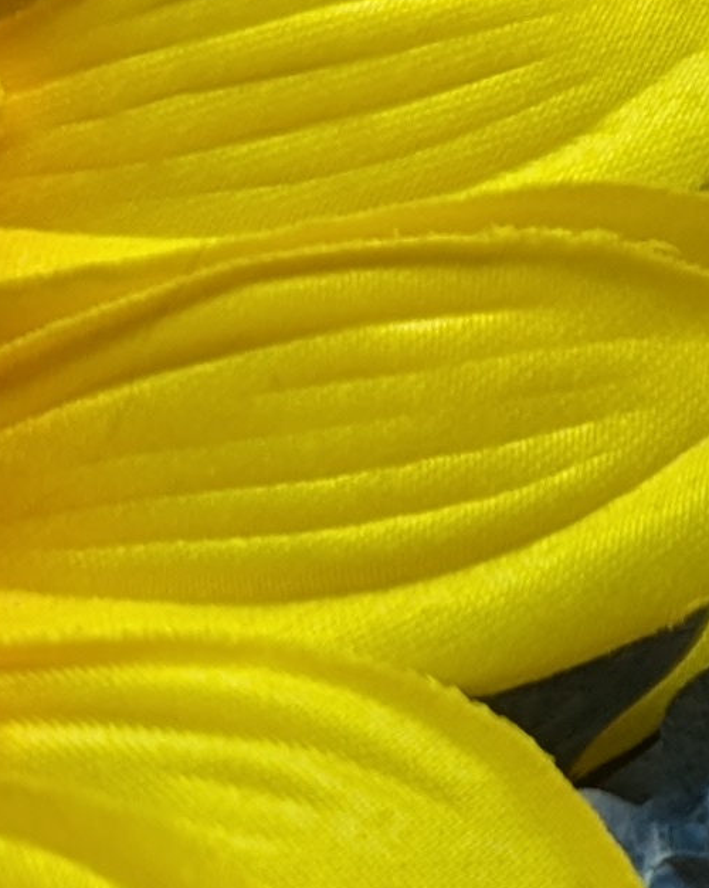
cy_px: 1
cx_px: 2628
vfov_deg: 12.5
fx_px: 4017
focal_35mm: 153
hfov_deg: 7.7
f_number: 1.85
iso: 29
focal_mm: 6.81
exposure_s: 1/256
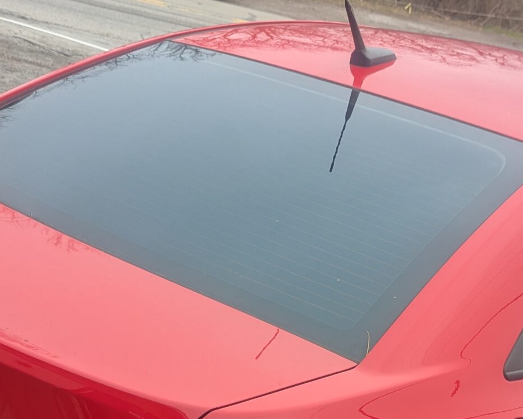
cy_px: 489
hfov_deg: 29.5
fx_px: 991
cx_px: 314
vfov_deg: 22.2
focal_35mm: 64
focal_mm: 6.81
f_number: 1.85
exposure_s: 1/422
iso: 42
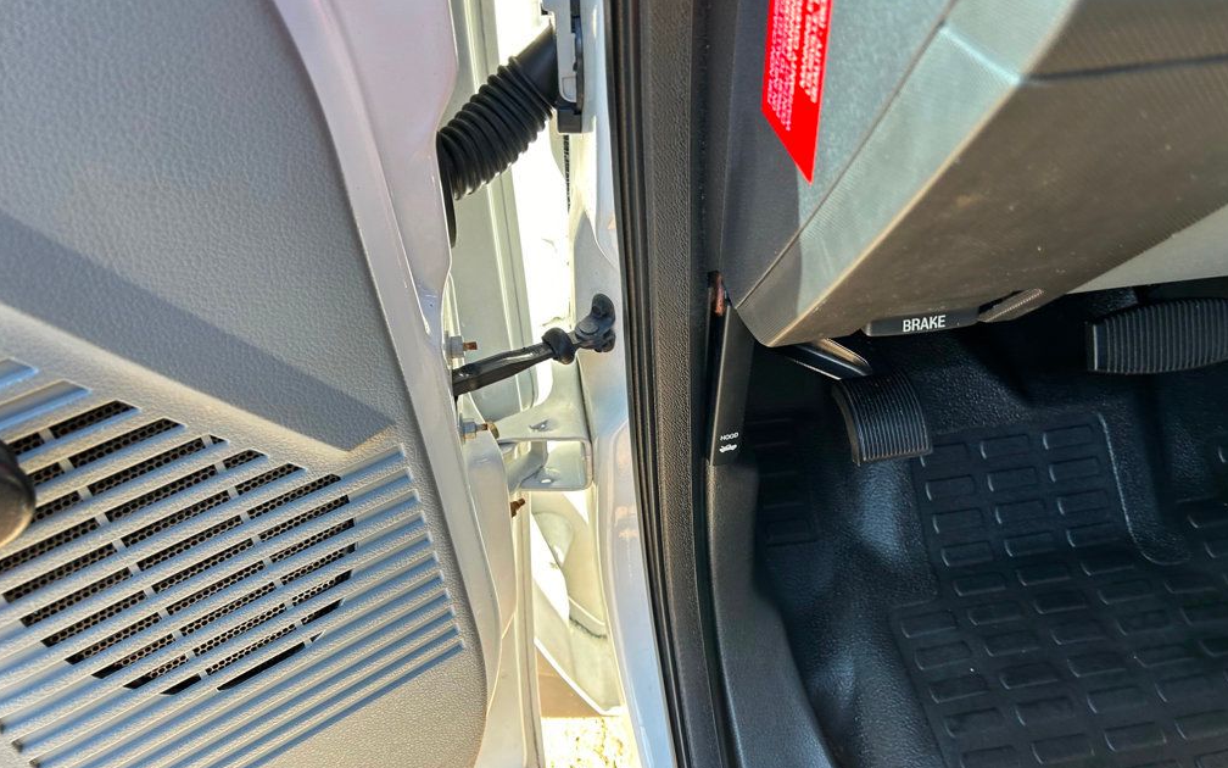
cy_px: 405
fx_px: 937
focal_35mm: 28
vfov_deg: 44.5
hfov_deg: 66.5
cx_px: 619
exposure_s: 1/121
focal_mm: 5.7
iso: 40
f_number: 1.5
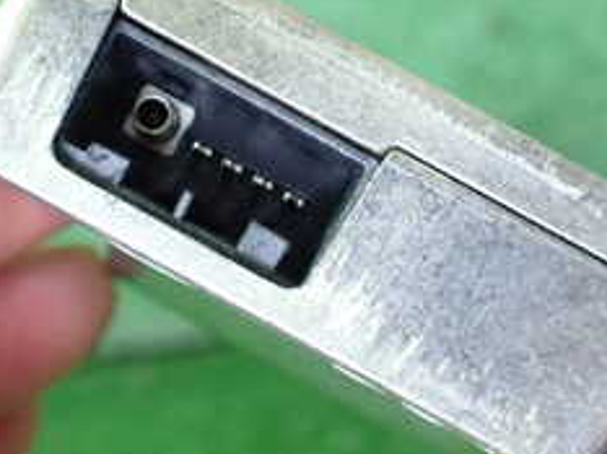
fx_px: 1349
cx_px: 267
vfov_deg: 19.1
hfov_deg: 25.3
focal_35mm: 77
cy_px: 163
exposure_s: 1/30
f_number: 2.3
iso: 1000
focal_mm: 5.4
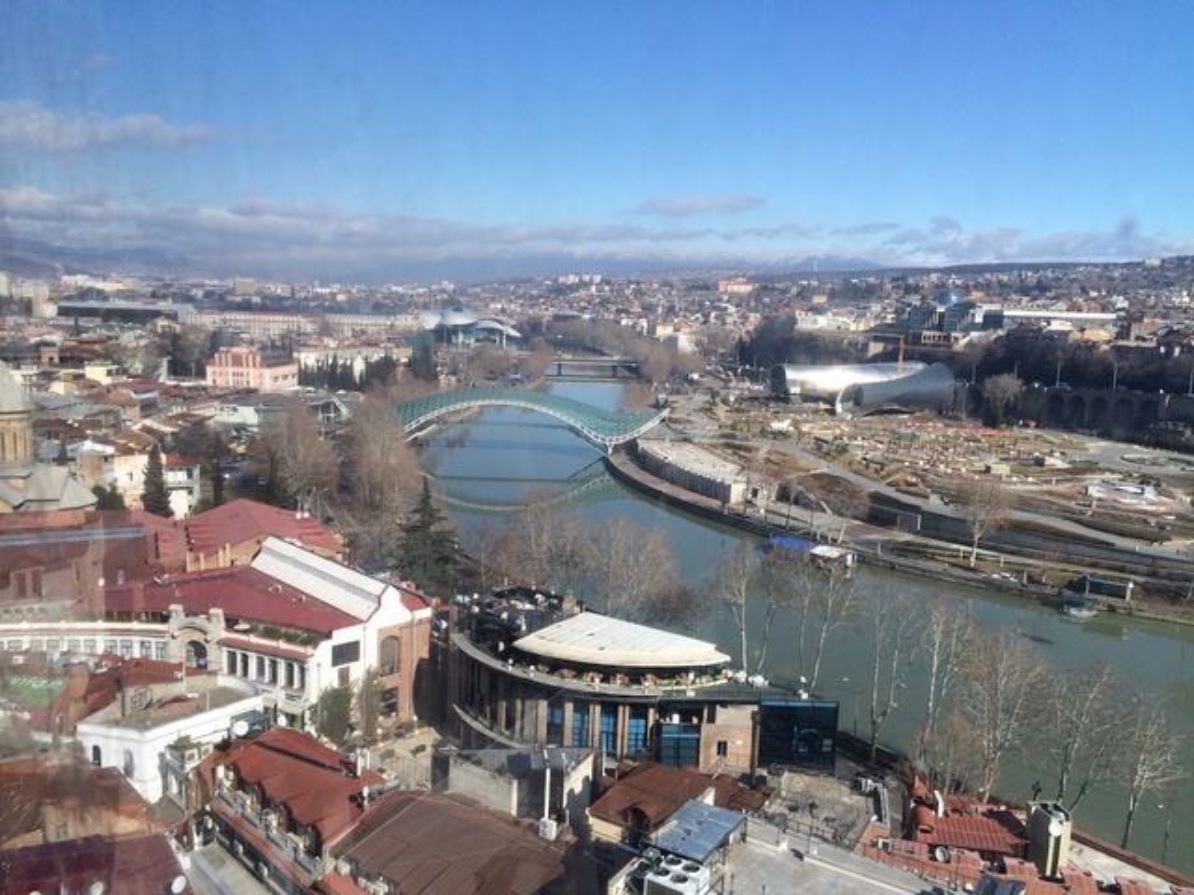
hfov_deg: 60.0
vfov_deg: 46.8
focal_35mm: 30
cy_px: 448
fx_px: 1035
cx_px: 597
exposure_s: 1/500
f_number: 2.2
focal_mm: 4.12
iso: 32
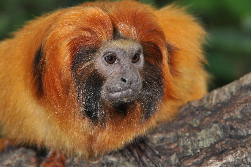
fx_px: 1933
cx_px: 126
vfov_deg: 4.9
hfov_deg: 7.4
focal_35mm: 278
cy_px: 84
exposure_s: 1/125
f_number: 9
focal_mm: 185
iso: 1000
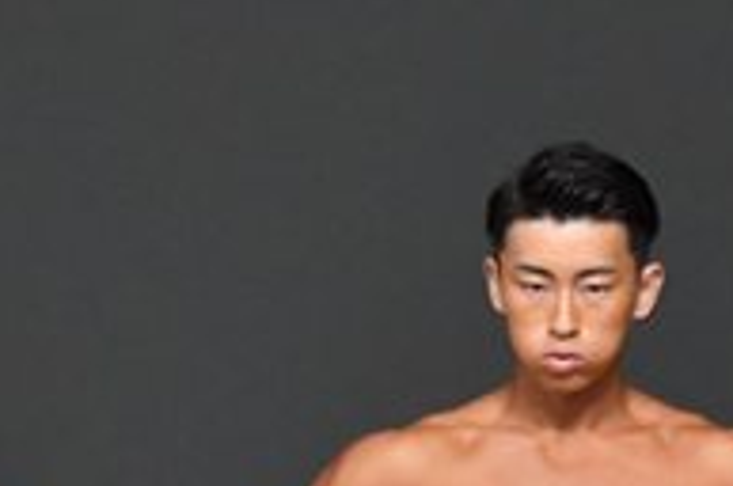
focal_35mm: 1265
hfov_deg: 1.6
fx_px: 25714
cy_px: 828
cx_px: 496
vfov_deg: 1.1
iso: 5000
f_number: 5.6
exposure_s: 1/400
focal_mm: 210
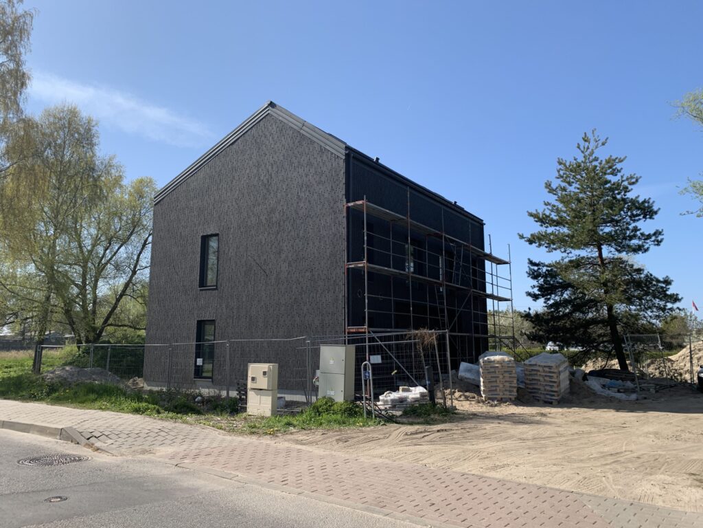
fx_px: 528
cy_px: 264
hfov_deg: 67.3
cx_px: 352
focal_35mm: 26
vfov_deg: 53.1
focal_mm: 4.25
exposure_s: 1/1779
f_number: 1.8
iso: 25
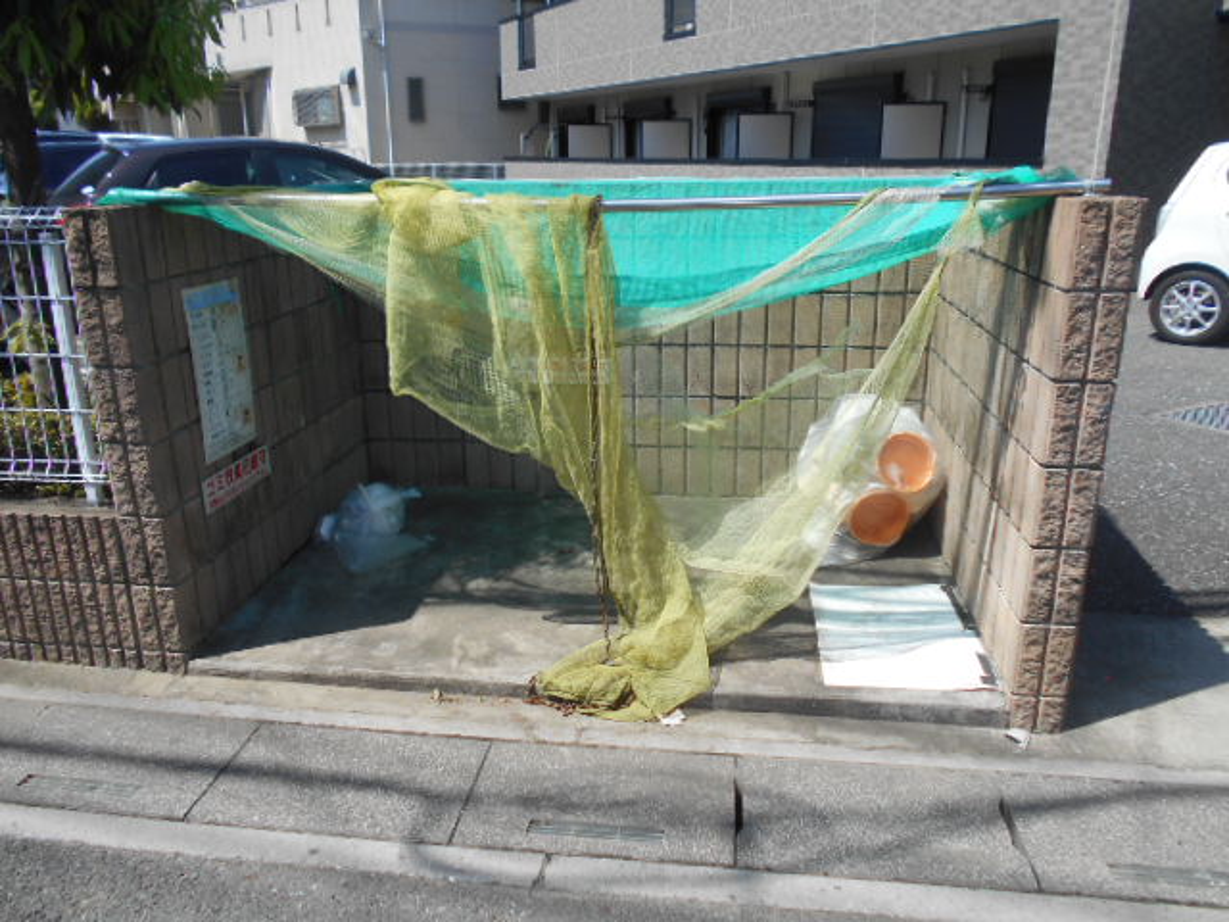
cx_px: 614
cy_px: 461
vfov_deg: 53.1
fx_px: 923
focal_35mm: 26
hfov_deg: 67.3
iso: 80
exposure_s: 1/800
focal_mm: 4.6
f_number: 3.2
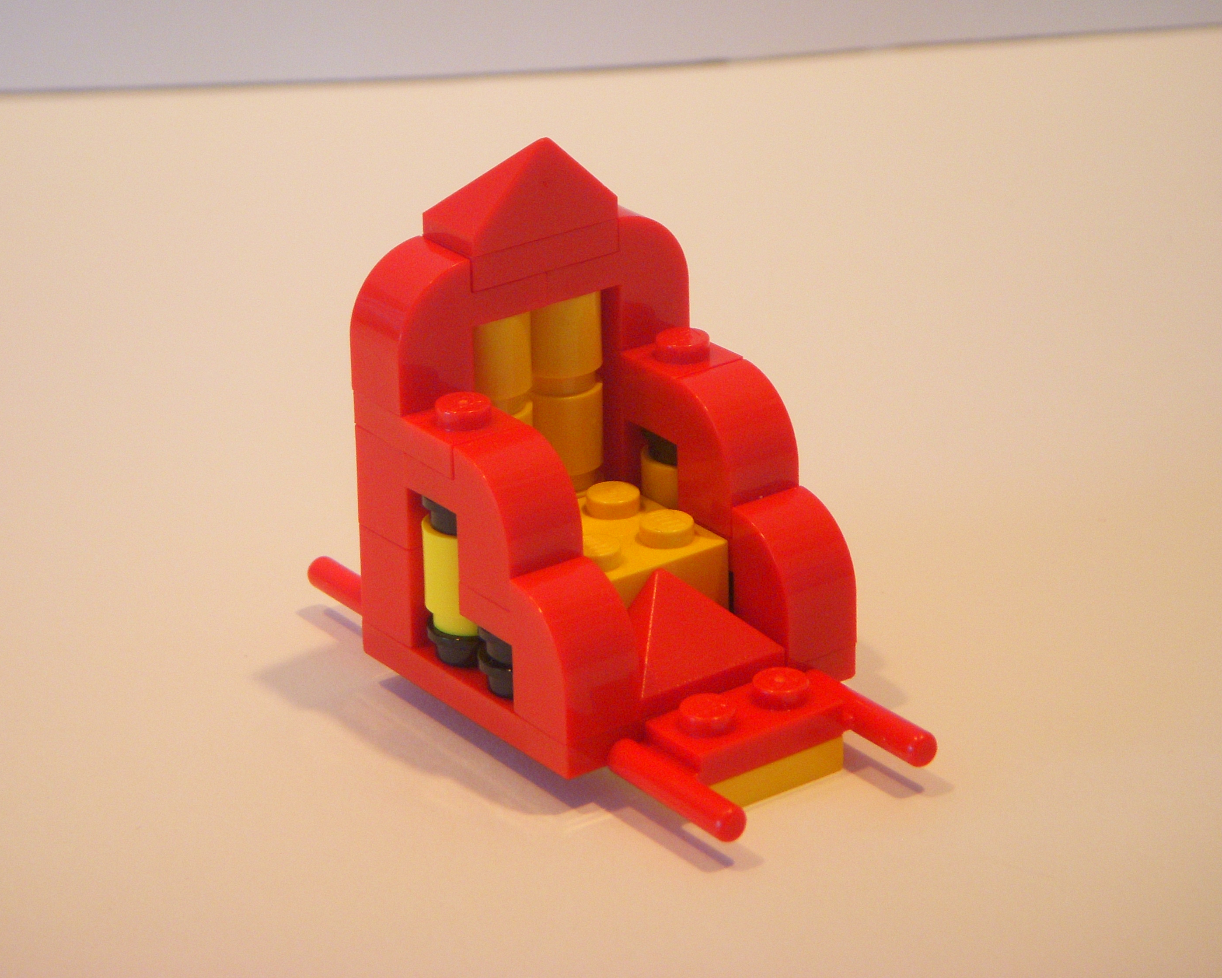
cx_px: 563
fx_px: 4701
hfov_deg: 14.8
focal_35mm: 130
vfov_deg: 11.9
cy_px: 447
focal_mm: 18.9
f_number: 4.2
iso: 250
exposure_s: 1/25
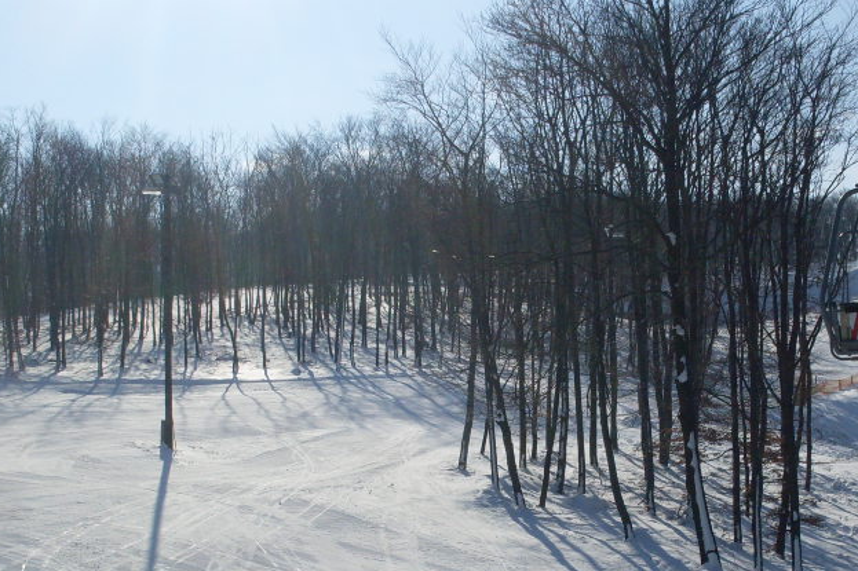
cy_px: 483
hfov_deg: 31.0
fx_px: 1549
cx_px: 463
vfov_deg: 20.6
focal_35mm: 65
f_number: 8.4
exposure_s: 1/750
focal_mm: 6.3
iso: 80
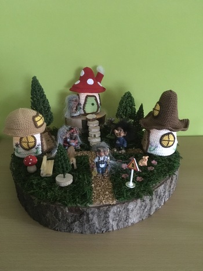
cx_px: 102
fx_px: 227
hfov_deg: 48.3
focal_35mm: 29
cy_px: 136
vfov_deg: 61.6
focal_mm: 4.15
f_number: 2.2
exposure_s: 1/17
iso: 800
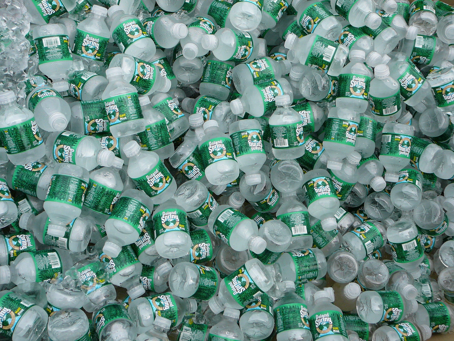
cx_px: 227
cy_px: 170
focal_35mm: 41
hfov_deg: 45.8
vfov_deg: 35.1
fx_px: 538
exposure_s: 1/800
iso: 80
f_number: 3.1
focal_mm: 6.1
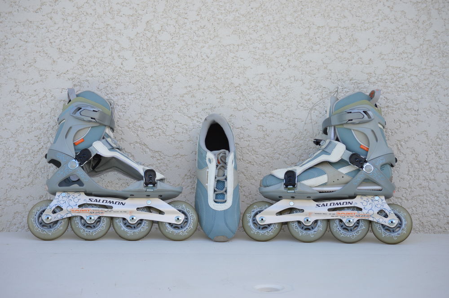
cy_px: 149
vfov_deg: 10.7
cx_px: 224
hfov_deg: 16.1
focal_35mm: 128
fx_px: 1589
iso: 100
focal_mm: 85
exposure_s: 1/160
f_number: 6.3
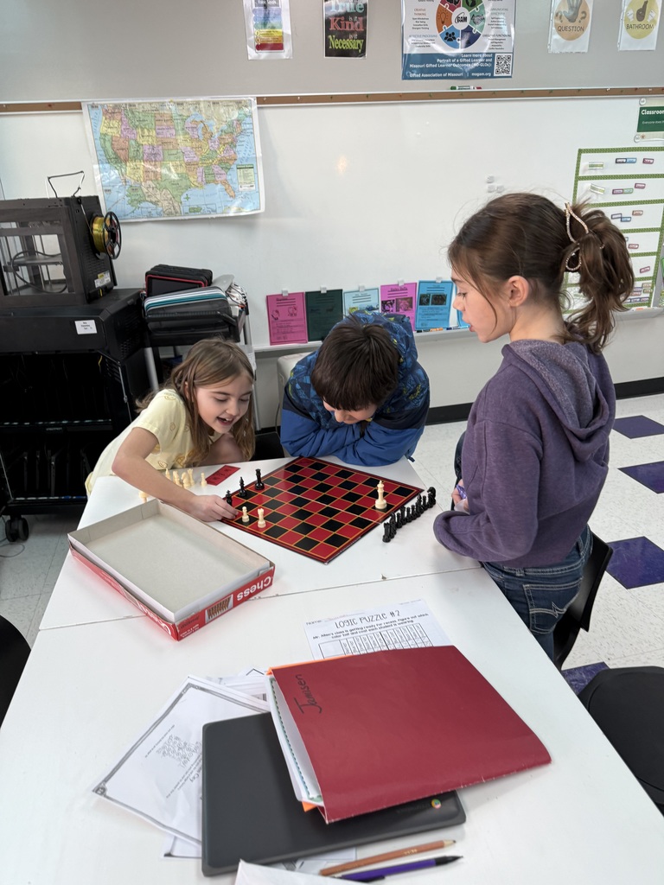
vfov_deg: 71.6
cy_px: 442
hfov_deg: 56.8
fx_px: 614
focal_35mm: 24
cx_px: 332
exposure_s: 1/120
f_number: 1.78
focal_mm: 6.76
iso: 125
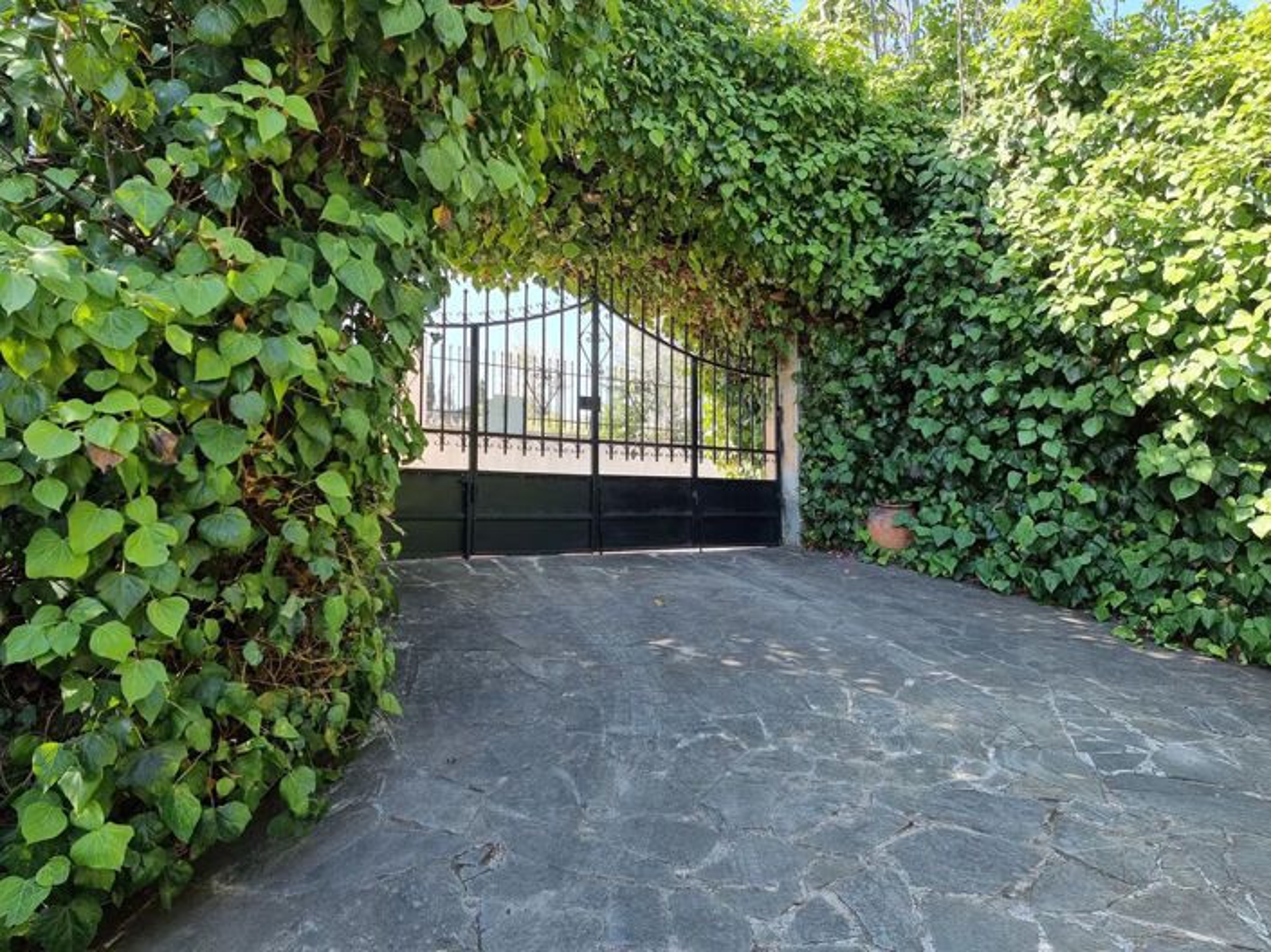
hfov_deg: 71.6
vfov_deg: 56.8
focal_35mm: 24
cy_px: 476
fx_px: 881
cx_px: 636
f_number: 1.8
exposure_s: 1/135
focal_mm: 6.7
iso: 50
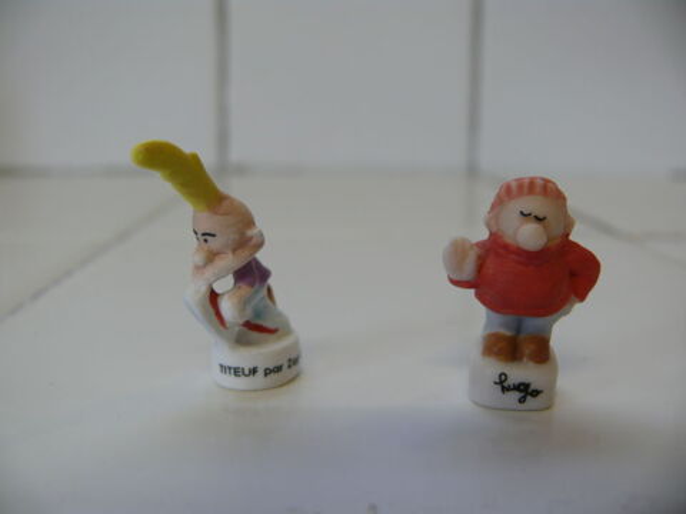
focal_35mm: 35
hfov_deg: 52.6
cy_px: 257
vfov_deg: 40.7
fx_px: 694
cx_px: 343
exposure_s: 1/30
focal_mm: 7.4
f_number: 2.8
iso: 100
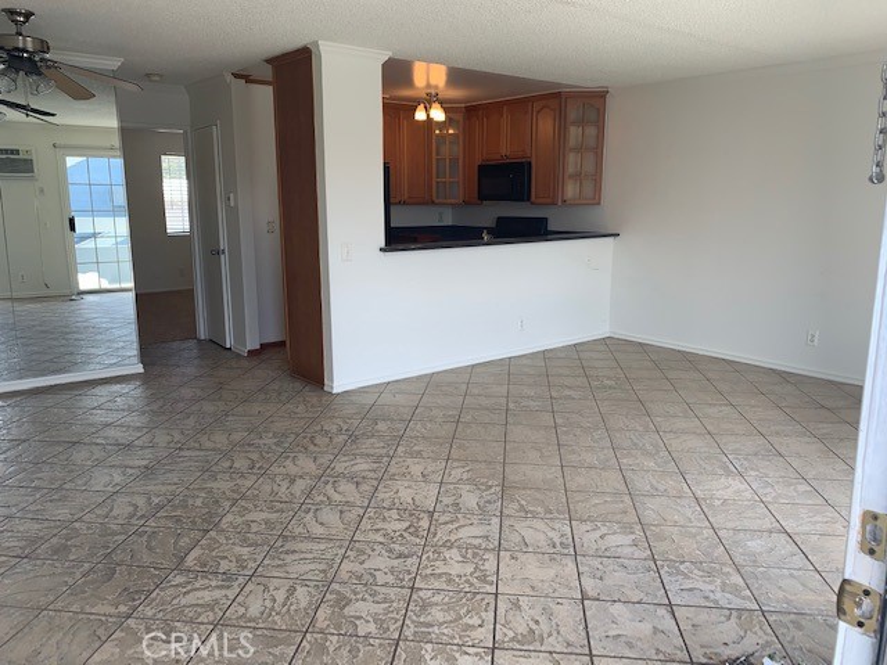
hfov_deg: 67.3
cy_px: 332
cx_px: 444
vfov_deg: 53.1
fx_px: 666
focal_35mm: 26
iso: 25
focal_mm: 4.25
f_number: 1.8
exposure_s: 1/122
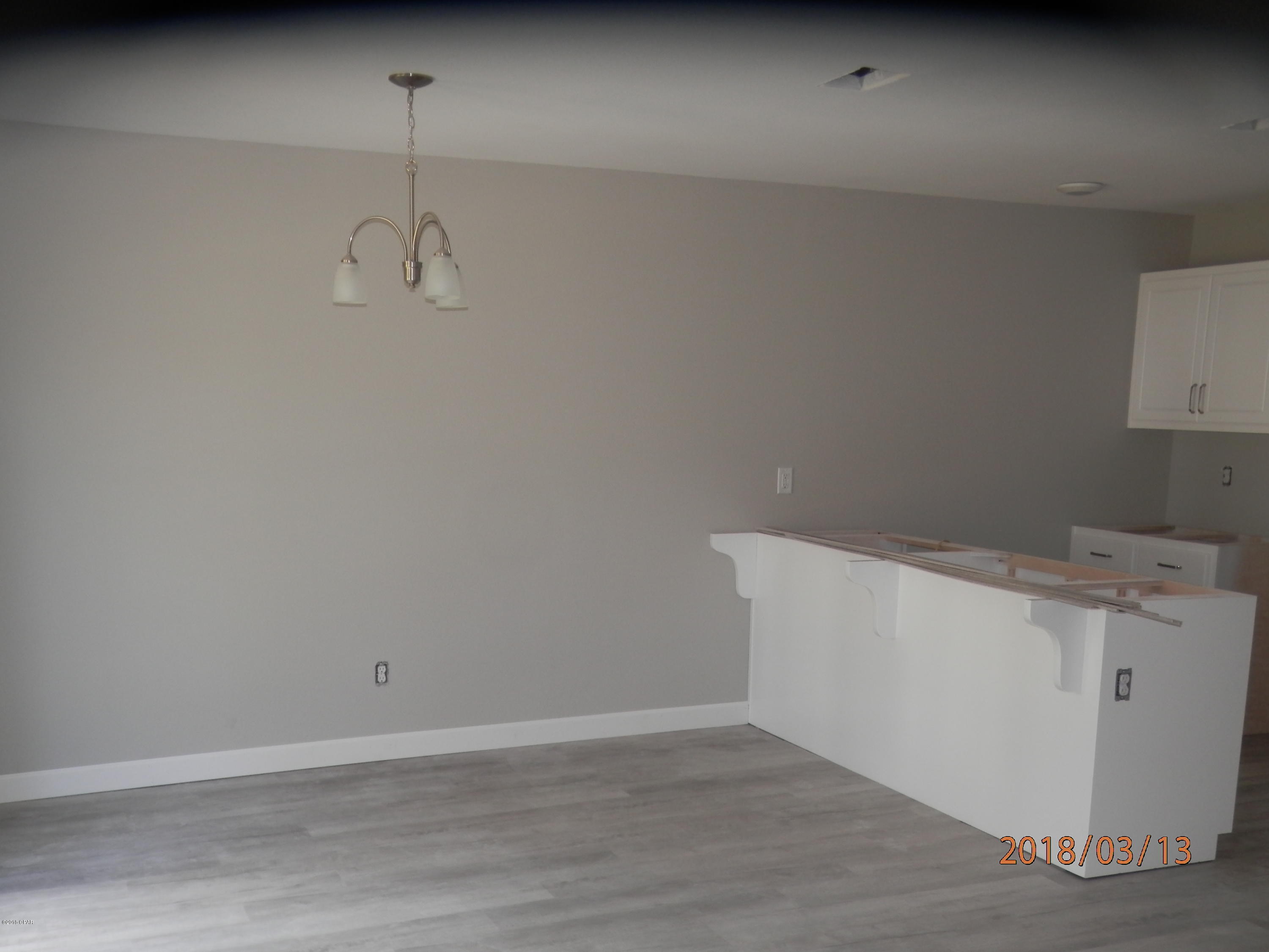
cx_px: 634
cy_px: 476
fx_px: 1356
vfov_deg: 38.7
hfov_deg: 50.1
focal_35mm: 37
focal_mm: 6.6
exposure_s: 1/40
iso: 100
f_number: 3.6
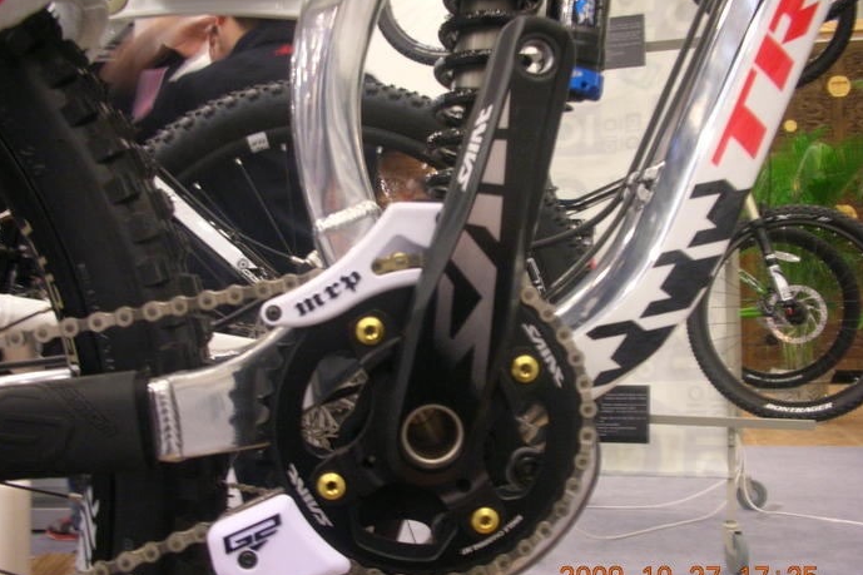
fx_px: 887
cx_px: 433
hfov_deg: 51.9
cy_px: 318
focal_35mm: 37
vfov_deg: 35.9
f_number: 3
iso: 174
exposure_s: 1/5.1
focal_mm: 5.8
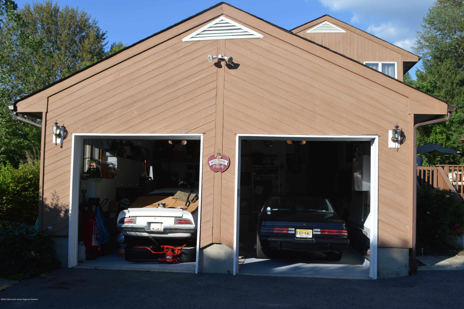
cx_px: 232
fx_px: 425
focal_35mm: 33
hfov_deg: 57.3
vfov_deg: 39.9
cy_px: 154
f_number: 7.1
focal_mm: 22
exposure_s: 1/200
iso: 100
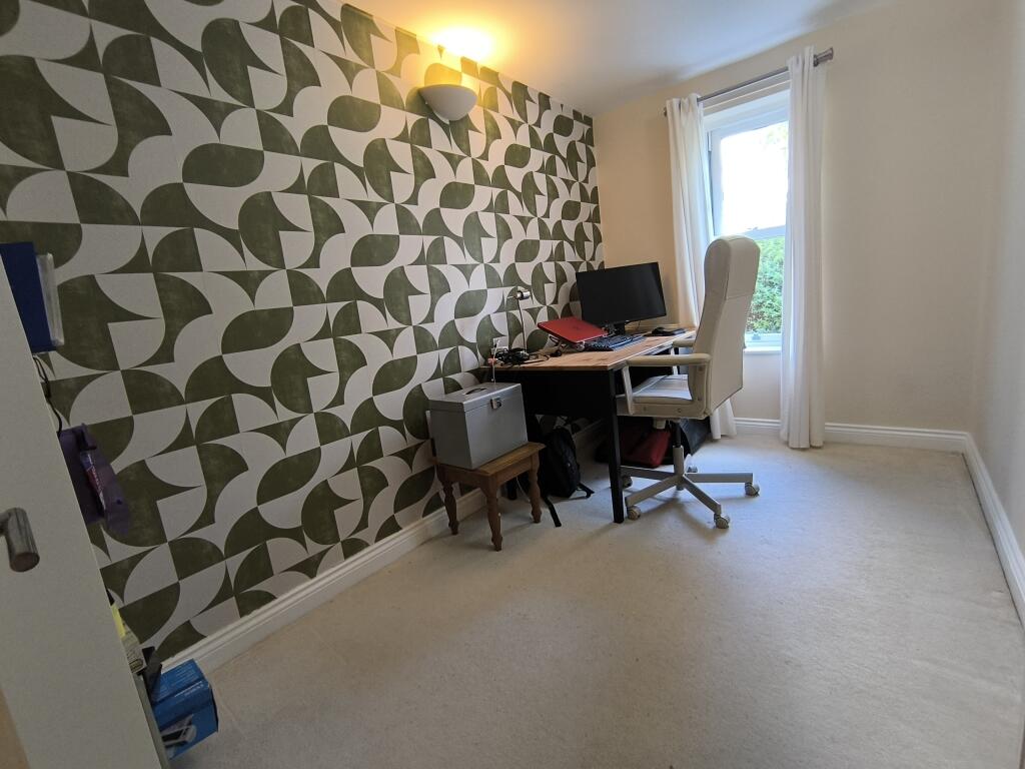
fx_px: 474
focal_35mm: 16
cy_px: 384
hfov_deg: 94.5
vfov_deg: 78.1
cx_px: 512
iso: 160
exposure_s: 1/50
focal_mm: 1.65
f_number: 2.2
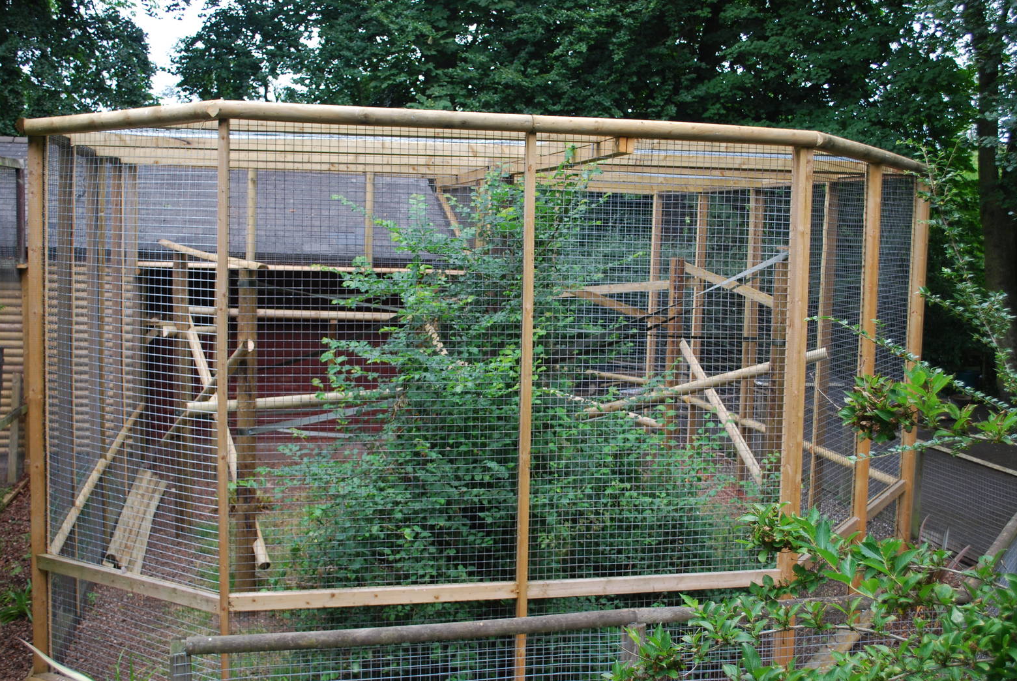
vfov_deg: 33.5
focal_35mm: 40
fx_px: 1131
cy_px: 343
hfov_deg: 48.4
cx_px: 516
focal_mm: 26
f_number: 4.2
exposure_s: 1/60
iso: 220
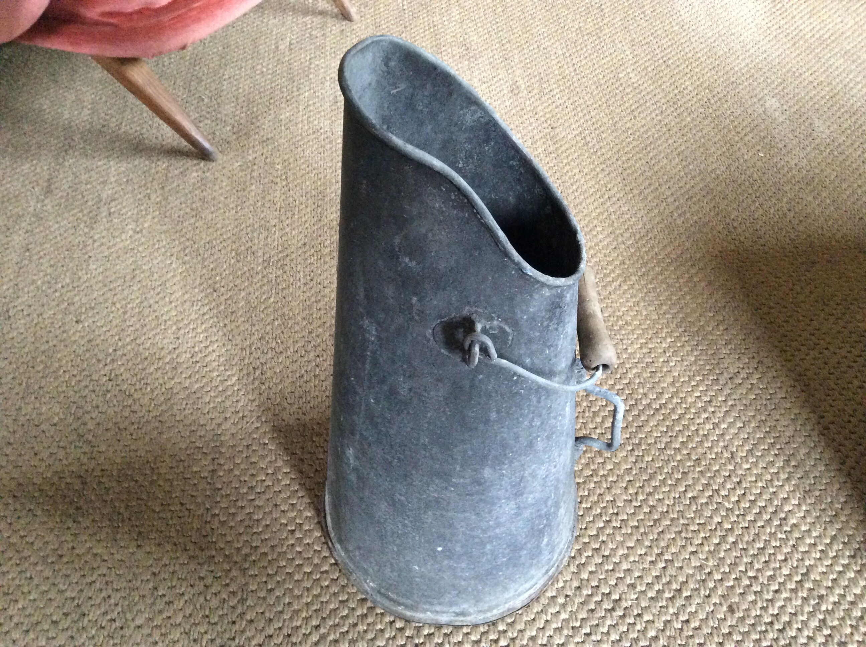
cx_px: 433
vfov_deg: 44.1
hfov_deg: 56.9
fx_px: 799
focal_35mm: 32
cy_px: 324
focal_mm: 3.3
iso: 320
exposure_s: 1/17
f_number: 2.4
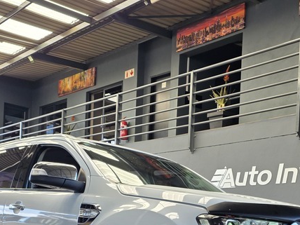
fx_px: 477
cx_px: 199
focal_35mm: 55
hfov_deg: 34.6
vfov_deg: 25.0
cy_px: 236
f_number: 1.7
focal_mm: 6.25
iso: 12
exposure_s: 1/86
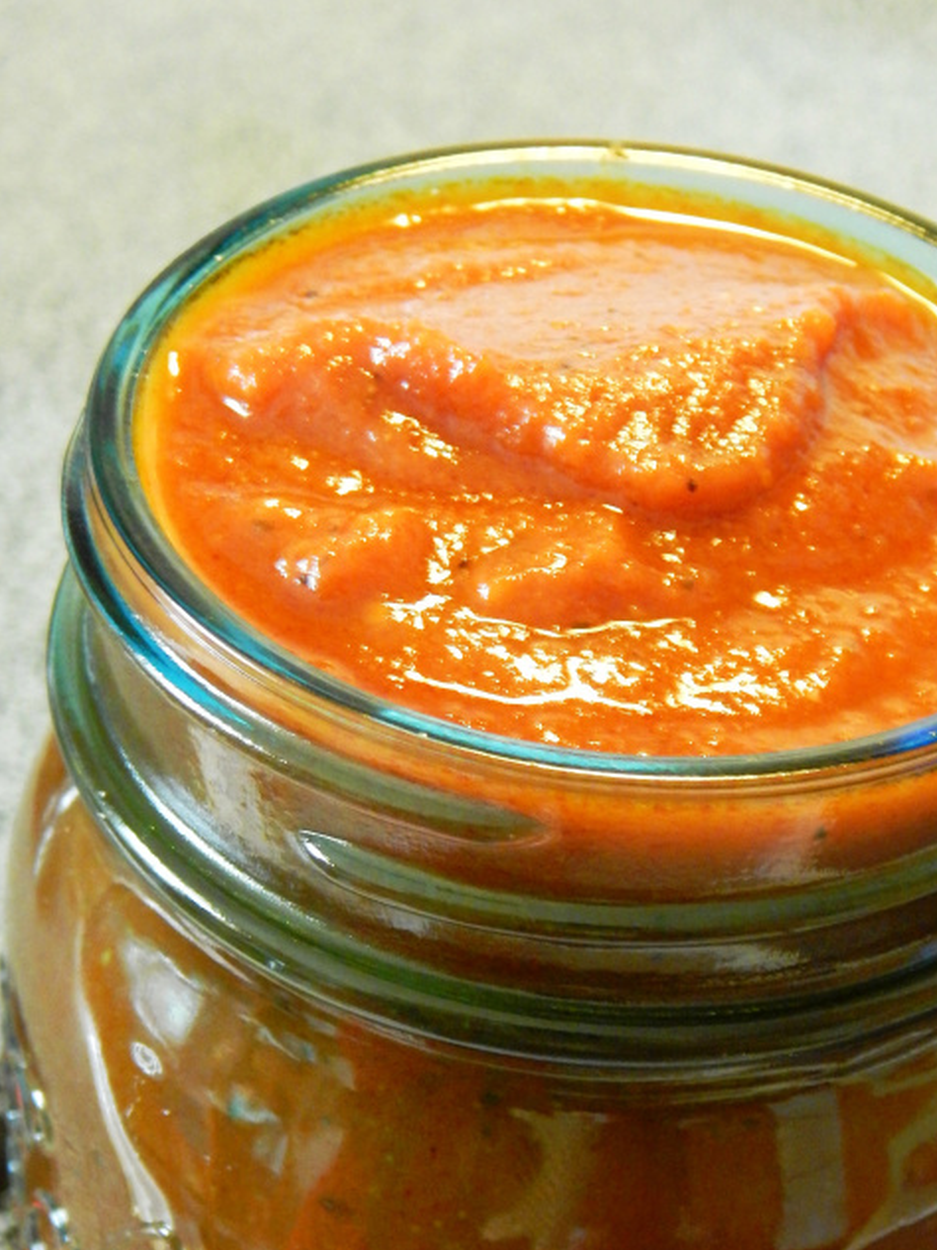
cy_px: 852
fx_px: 3068
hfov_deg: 17.3
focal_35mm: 85
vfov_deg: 22.9
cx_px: 635
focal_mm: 10.9
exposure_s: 1/6
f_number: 4
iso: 800
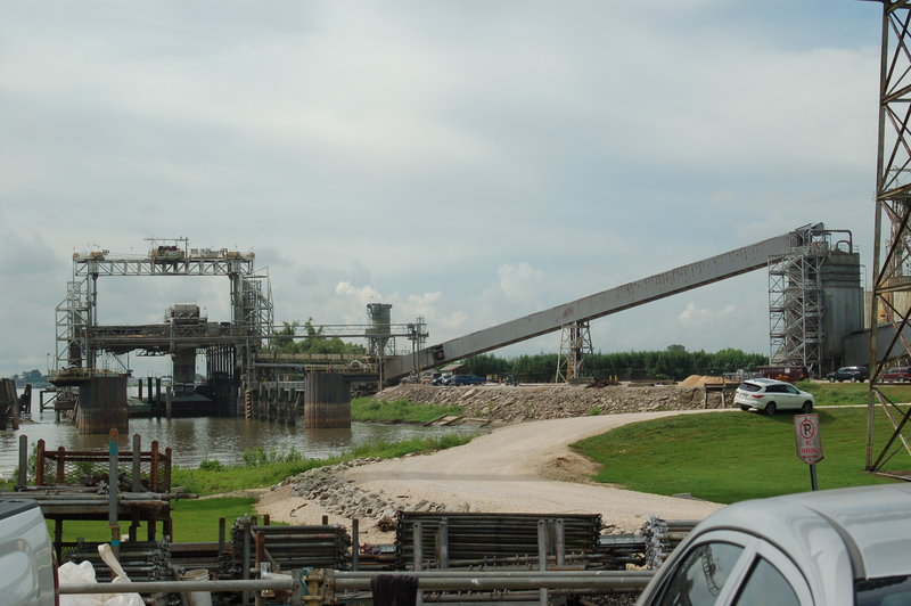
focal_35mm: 72
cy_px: 303
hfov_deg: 28.1
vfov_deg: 18.9
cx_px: 456
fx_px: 1820
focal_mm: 48
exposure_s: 1/350
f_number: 9.5
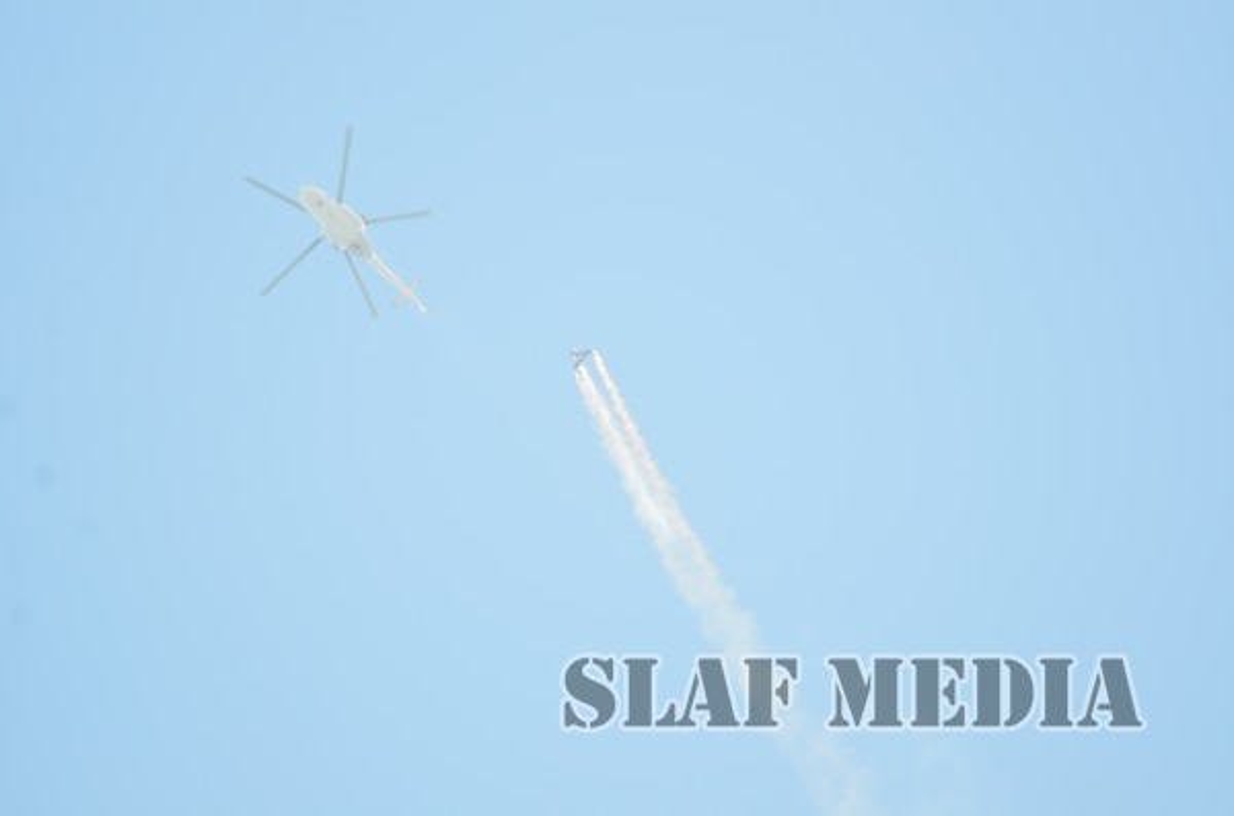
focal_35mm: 600
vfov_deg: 2.3
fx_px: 20518
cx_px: 617
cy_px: 408
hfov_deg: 3.4
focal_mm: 400
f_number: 5.6
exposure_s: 1/400
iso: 200
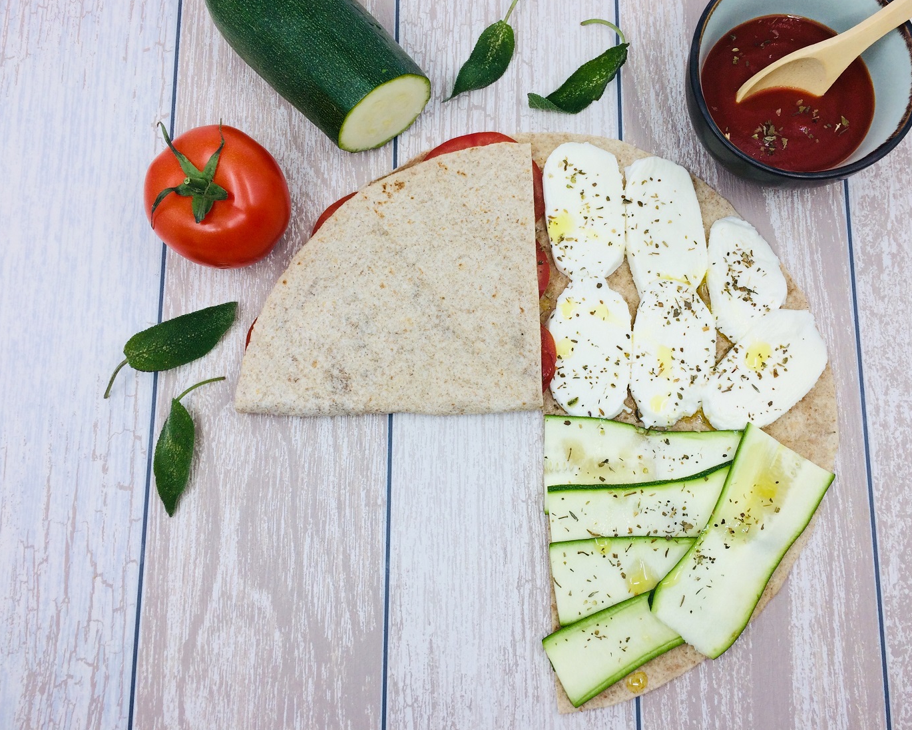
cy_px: 365
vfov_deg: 47.1
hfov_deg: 57.1
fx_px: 837
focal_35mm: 31
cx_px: 485
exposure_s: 1/247
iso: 32
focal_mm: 4.15
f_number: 2.2
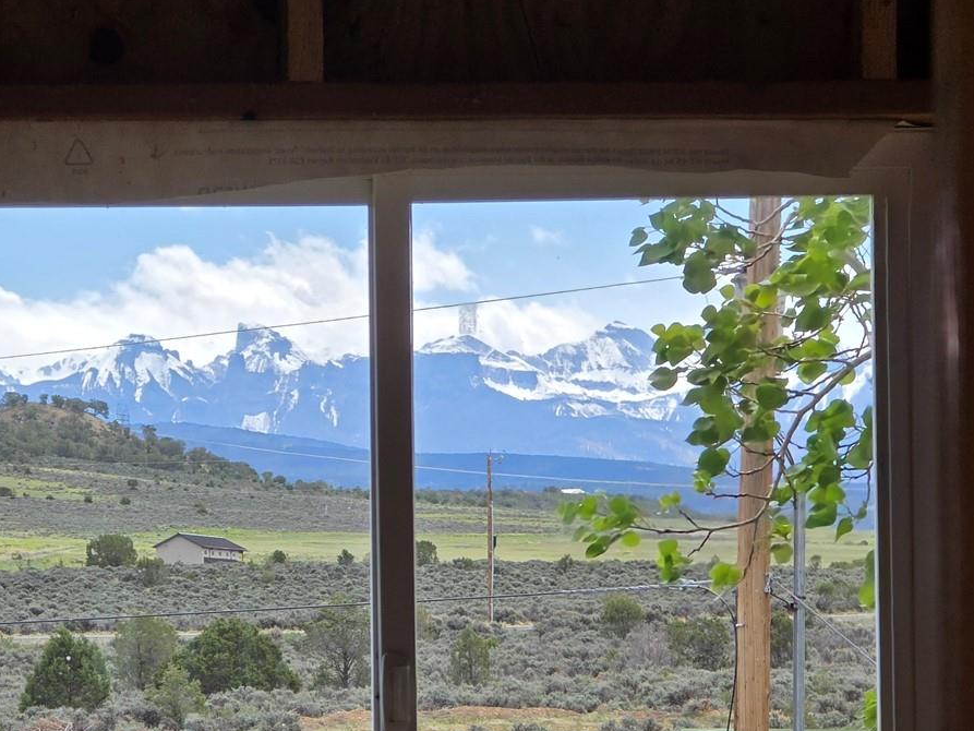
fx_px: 5797
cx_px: 310
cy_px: 543
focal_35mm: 206
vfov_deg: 7.2
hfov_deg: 9.6
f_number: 3.4
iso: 64
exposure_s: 1/601
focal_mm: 18.6
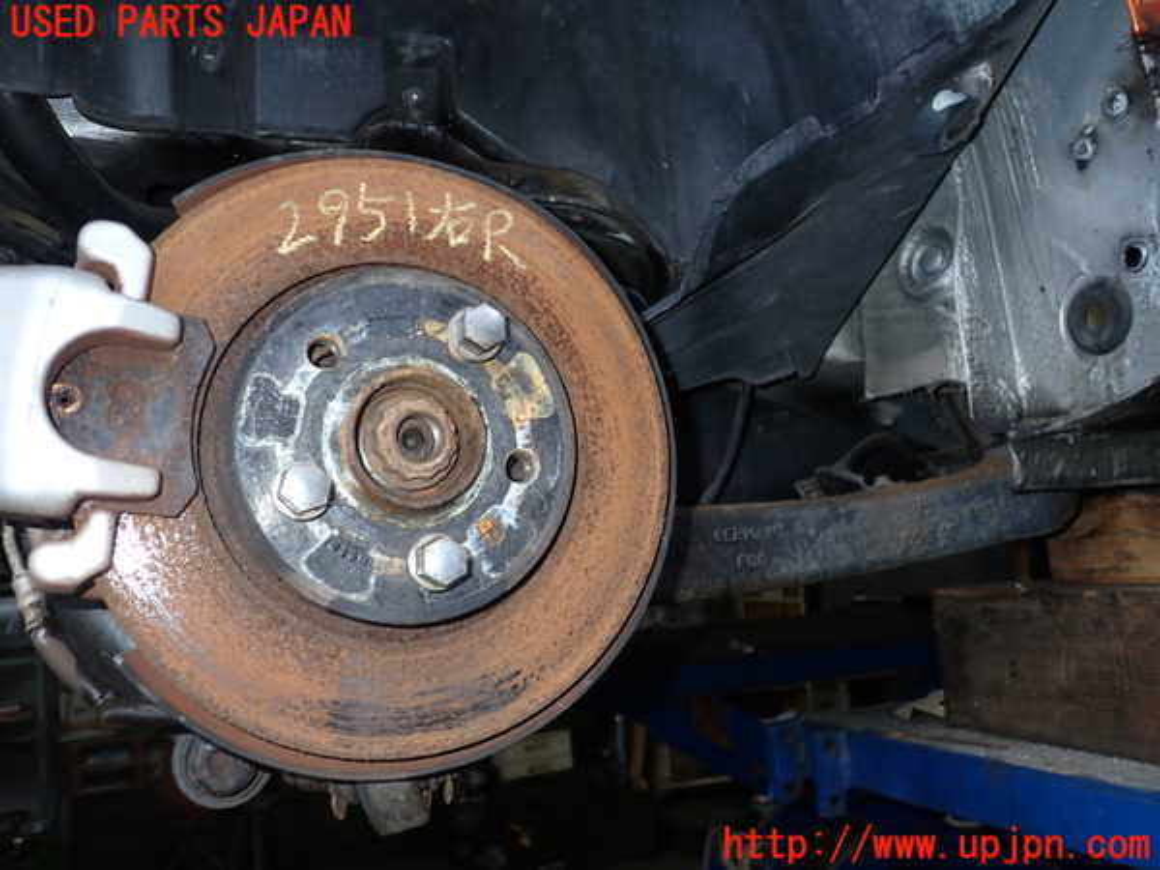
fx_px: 1005
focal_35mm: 30
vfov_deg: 46.8
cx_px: 580
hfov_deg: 60.0
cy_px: 435
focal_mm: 5.4
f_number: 6.3
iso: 200
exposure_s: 1/30
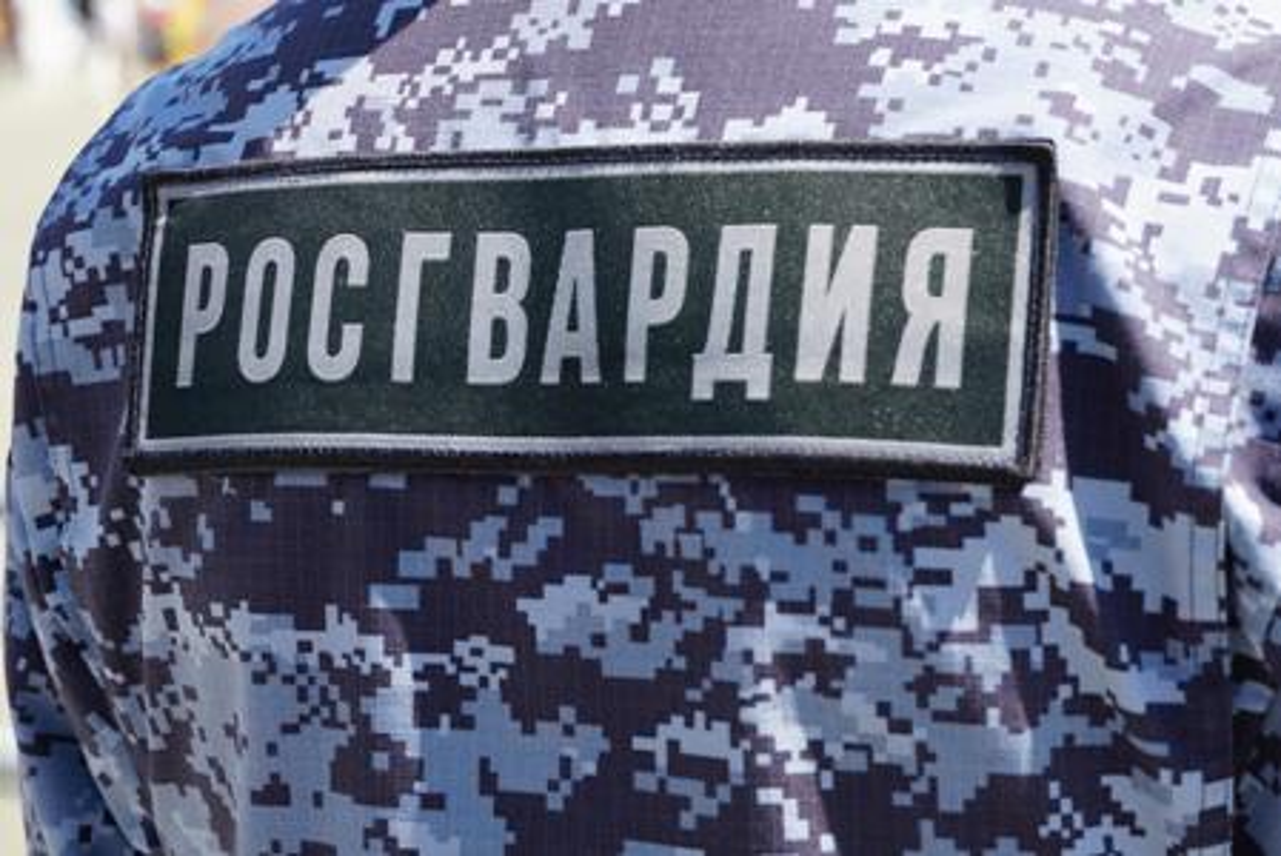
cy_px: 428
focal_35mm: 94
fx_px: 3365
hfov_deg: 21.6
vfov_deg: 14.5
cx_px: 640
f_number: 6.3
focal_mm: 63
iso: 100
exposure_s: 1/160
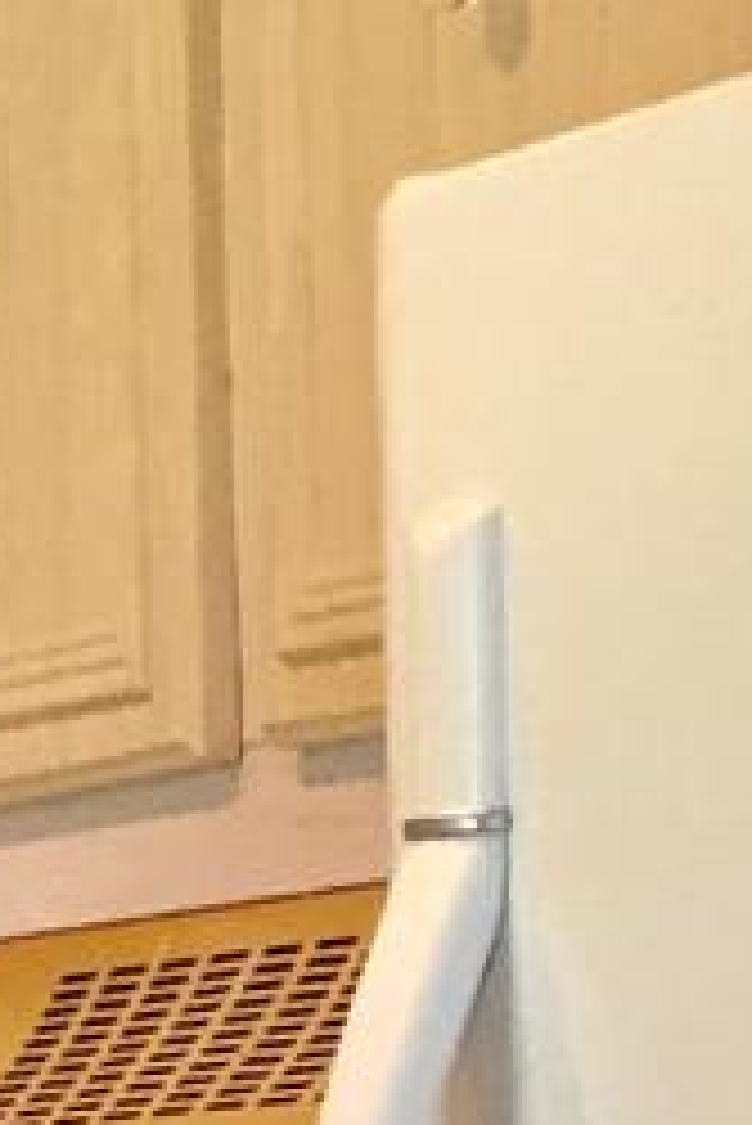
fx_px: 7540
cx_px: 144
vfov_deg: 7.9
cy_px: 2628
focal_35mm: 241
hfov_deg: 5.7
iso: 50
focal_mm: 4.15
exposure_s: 1/30
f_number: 2.2
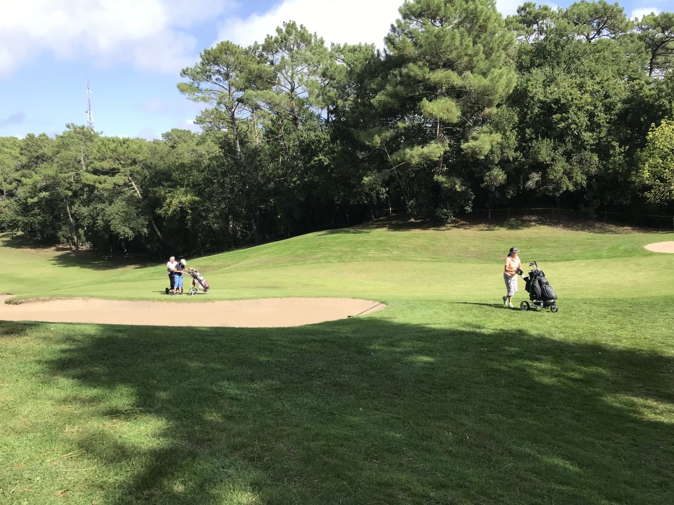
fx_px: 545
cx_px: 337
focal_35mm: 28
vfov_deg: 49.7
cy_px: 252
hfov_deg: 63.4
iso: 20
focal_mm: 3.99
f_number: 1.8
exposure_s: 1/1277
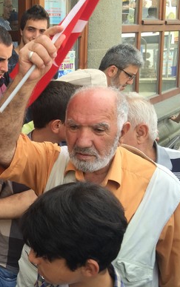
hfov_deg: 22.8
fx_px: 415
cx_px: -26
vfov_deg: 38.2
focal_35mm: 53
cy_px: 140
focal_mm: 4.15
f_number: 2.2
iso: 32
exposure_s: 1/258
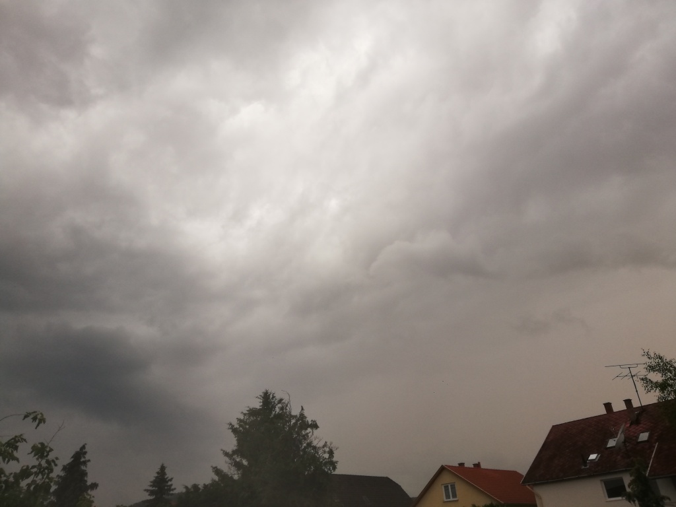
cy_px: 254
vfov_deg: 53.1
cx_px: 338
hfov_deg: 67.3
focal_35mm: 26
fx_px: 508
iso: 64
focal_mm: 3.81
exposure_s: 1/50
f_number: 2.2
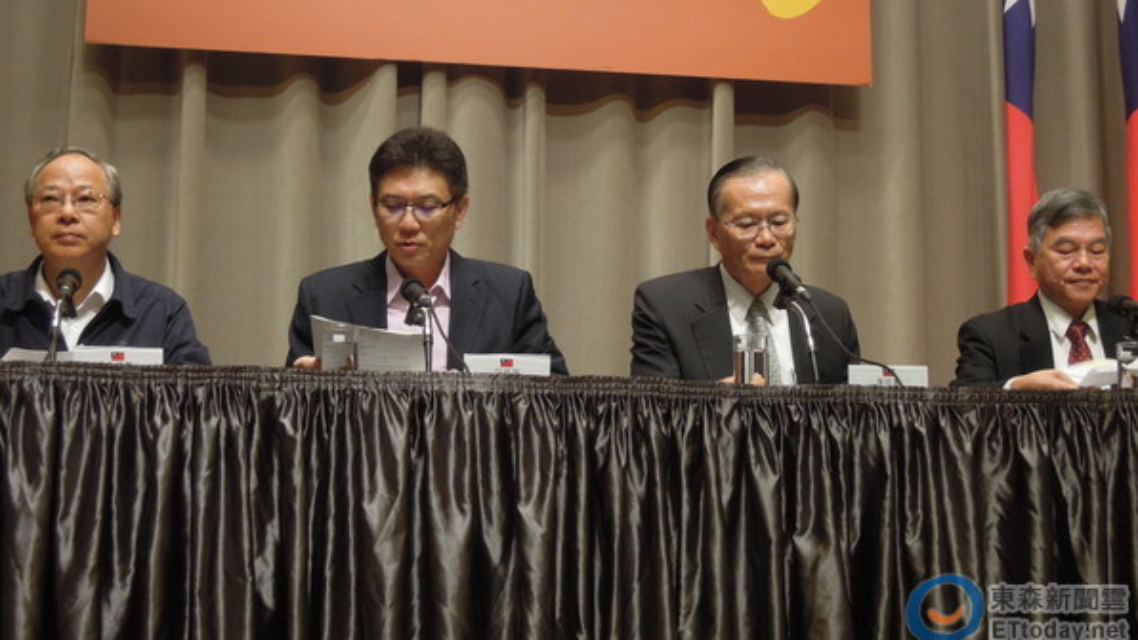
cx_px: 569
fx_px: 2052
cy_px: 229
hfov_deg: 31.0
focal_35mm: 68
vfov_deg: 17.7
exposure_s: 1/60
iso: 400
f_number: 4.2
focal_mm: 11.1
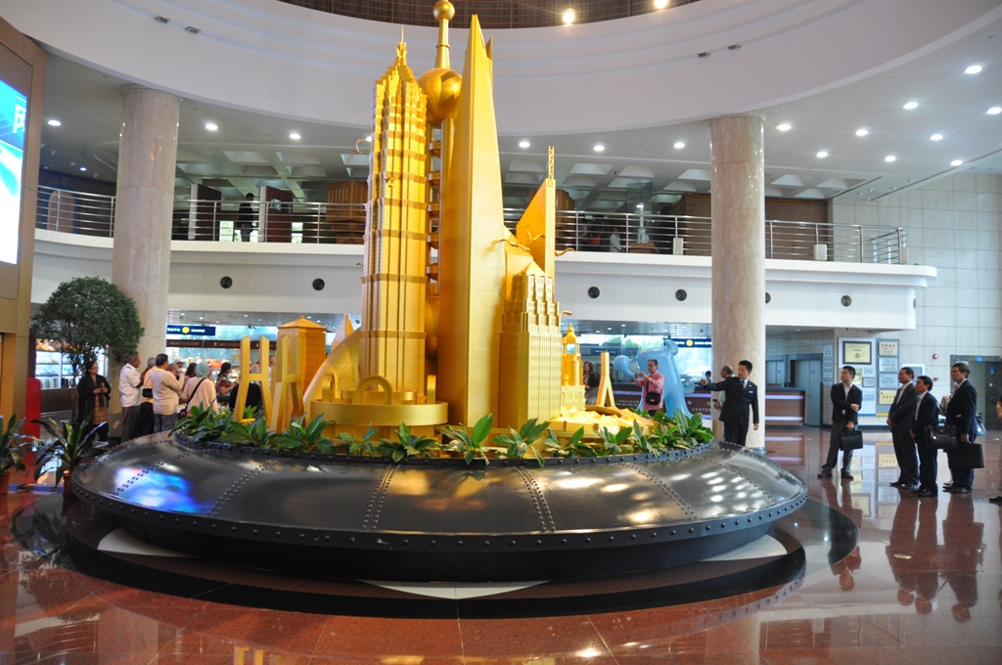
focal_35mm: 27
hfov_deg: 67.4
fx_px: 751
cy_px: 332
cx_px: 501
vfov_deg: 47.8
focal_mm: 18
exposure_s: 1/20
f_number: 4.5
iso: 400
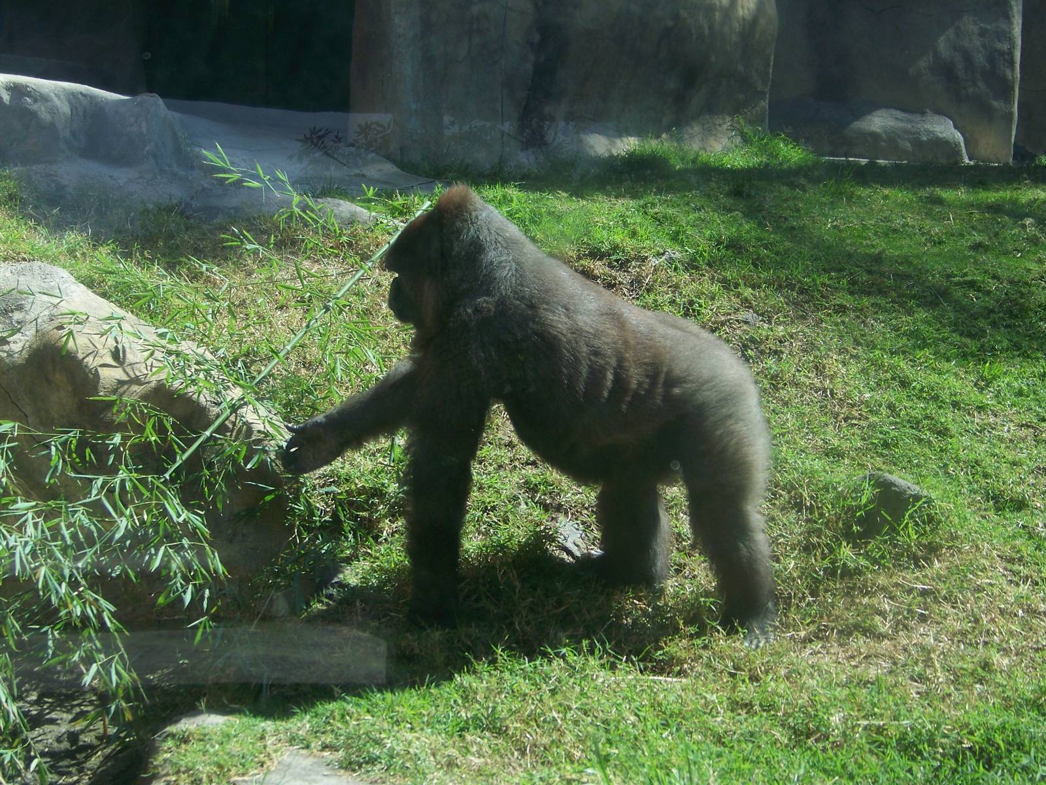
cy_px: 392
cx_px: 523
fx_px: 2115
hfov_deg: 27.8
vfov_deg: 21.0
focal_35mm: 70
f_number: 3.2
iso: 64
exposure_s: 1/400
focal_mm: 11.7
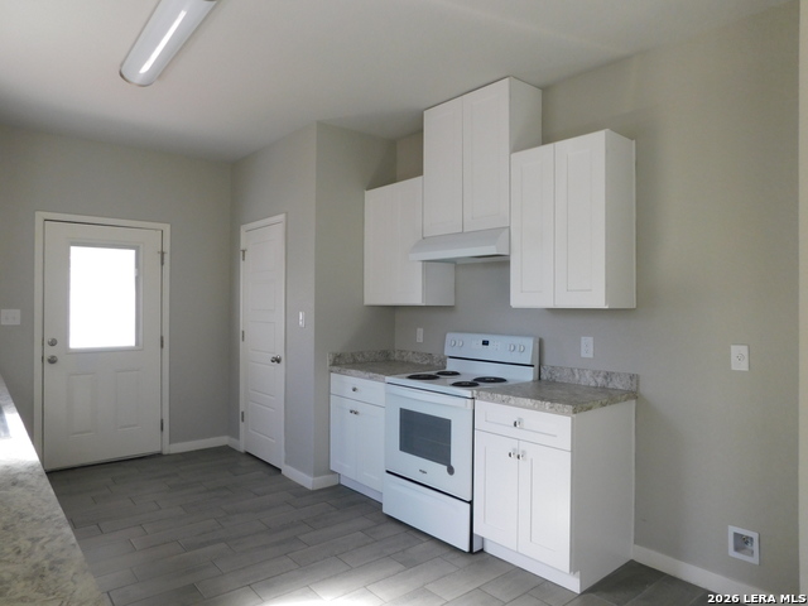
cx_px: 404
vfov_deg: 58.9
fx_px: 537
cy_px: 303
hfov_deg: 73.9
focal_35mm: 23
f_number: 3
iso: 125
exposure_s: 1/60
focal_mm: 4
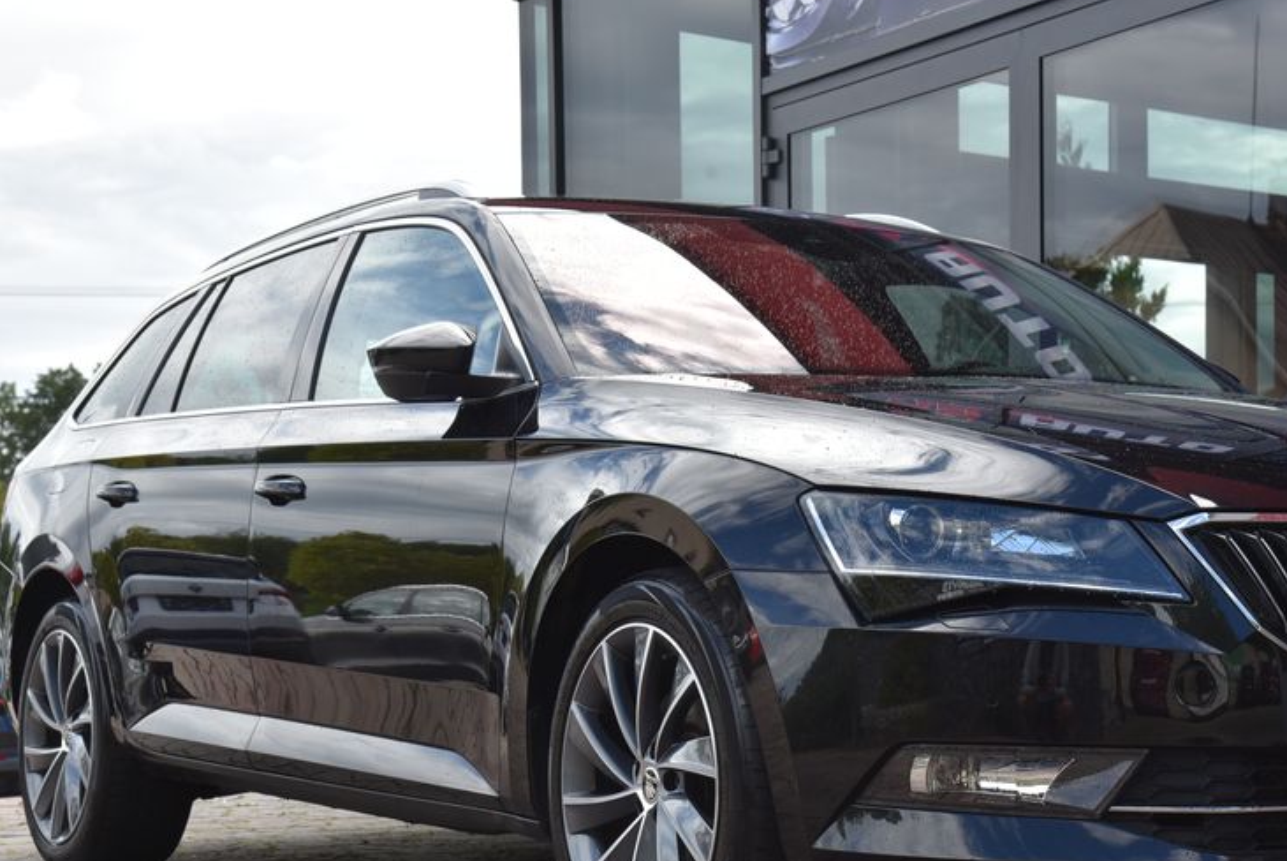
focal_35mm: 77
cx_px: 843
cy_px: 574
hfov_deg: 26.2
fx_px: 2755
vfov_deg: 17.7
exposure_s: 1/320
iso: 500
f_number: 9
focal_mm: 55
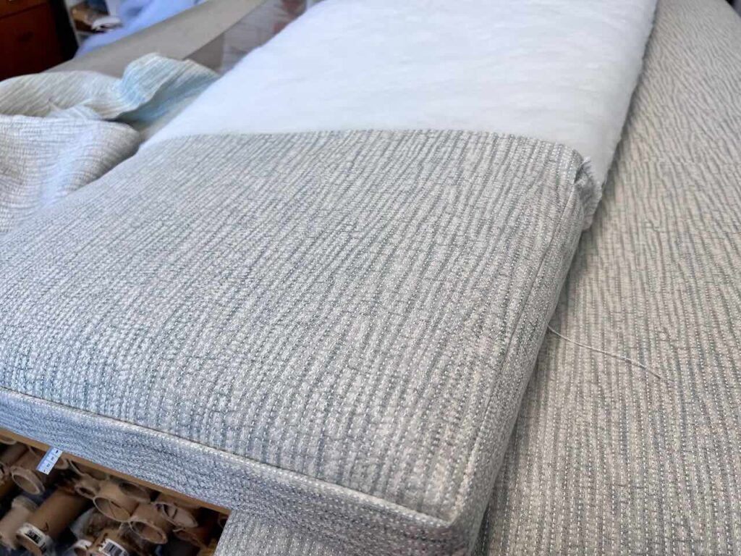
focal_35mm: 26
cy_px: 278
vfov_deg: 53.1
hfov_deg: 67.3
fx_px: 557
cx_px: 370
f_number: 1.5
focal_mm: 5.7
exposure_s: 1/120
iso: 50
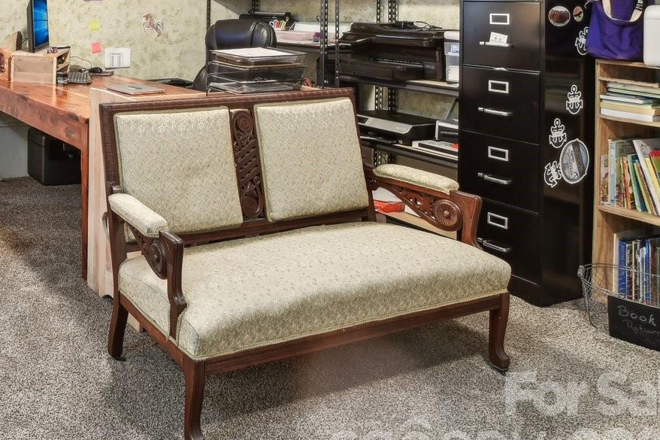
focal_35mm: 35
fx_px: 642
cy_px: -1
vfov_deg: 34.4
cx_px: -17
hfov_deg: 45.0
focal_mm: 15
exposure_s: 1.6
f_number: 11
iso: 100
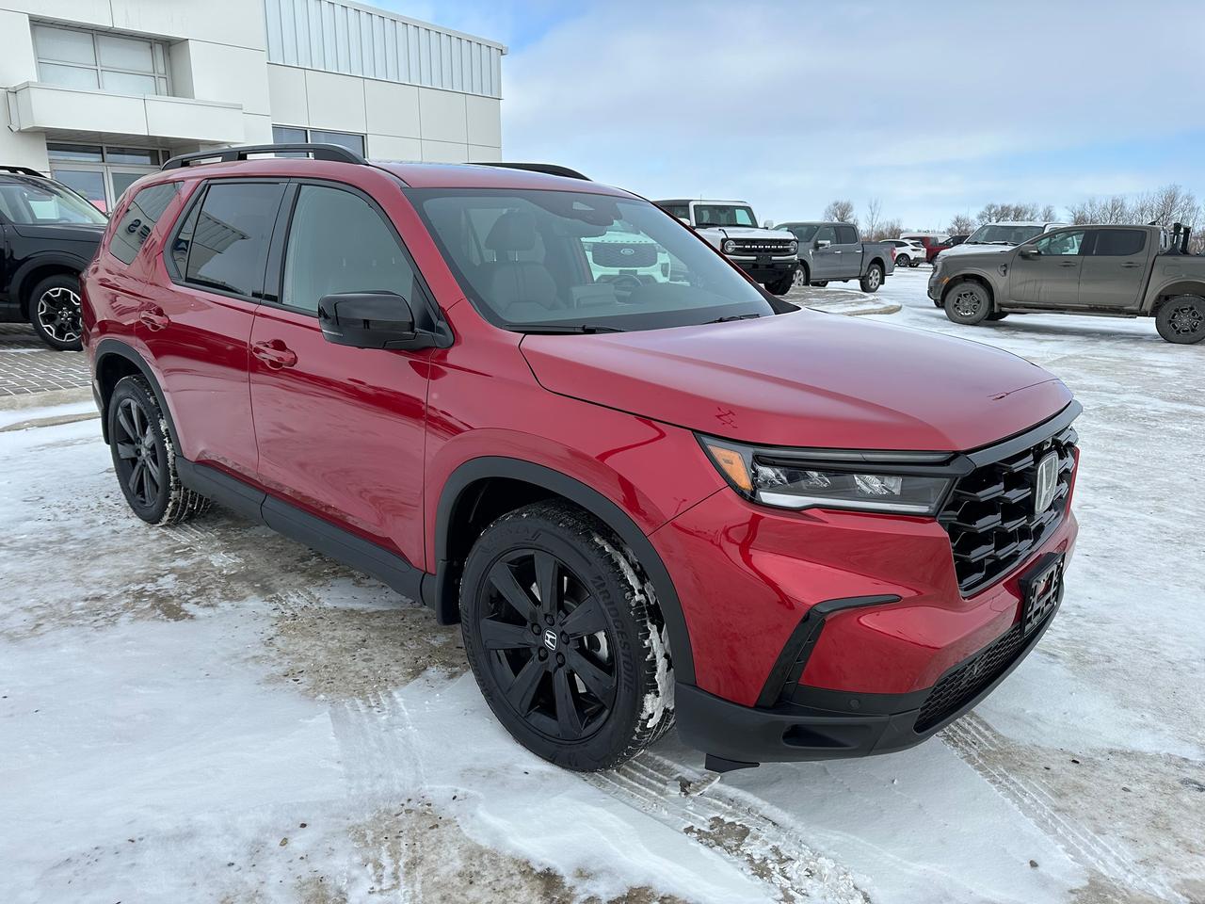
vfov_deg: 56.8
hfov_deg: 71.6
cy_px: 452
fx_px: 835
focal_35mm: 24
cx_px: 602
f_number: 1.78
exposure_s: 1/2967
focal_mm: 6.86
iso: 80
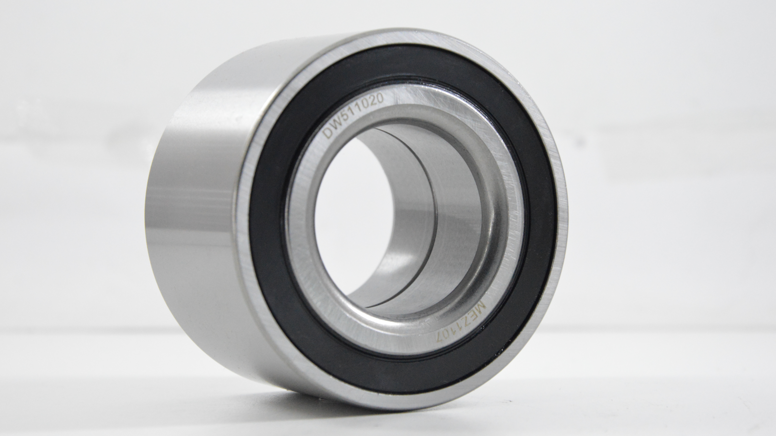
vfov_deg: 11.0
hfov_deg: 19.5
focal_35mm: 110
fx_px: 2263
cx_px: 388
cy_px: 229
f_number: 8
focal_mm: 70
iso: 3200
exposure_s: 1/100
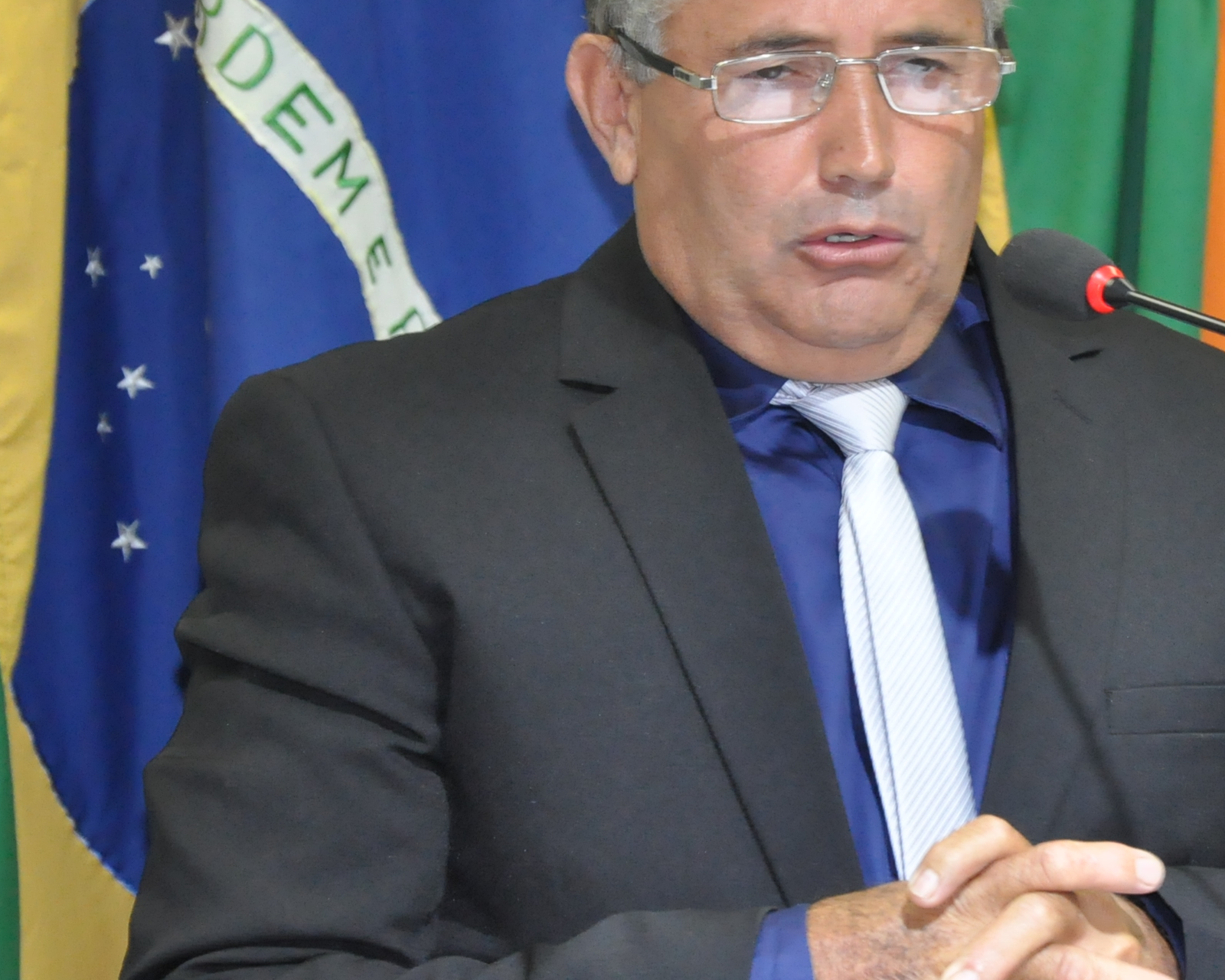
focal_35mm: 212
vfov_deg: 7.3
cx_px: 815
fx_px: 7684
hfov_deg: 9.1
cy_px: 312
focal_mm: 75
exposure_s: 1/60
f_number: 5.3
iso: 2000
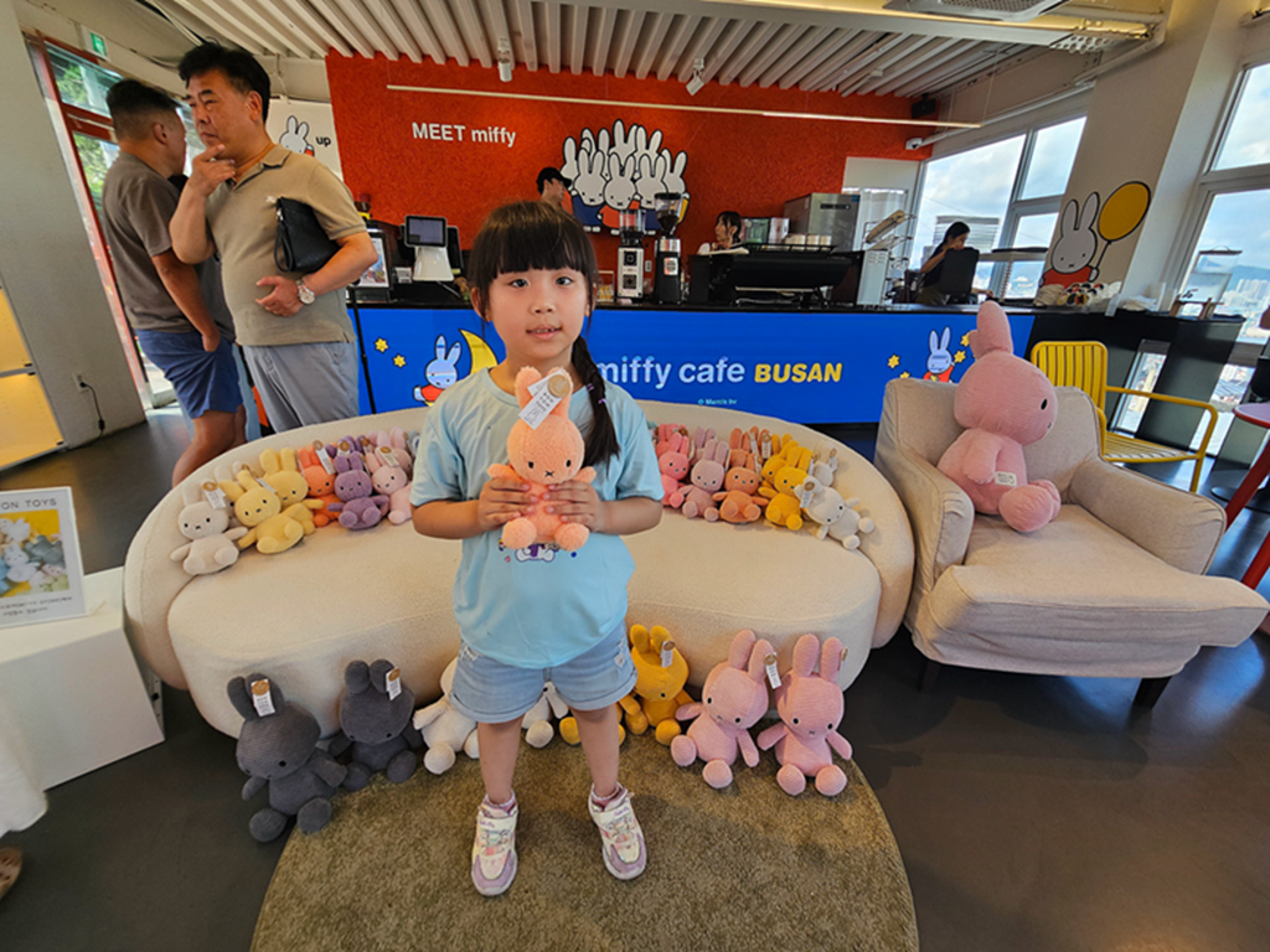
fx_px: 477
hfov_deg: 106.2
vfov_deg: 89.9
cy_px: 476
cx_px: 635
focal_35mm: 13
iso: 80
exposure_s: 1/241
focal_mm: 2.2
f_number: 2.2
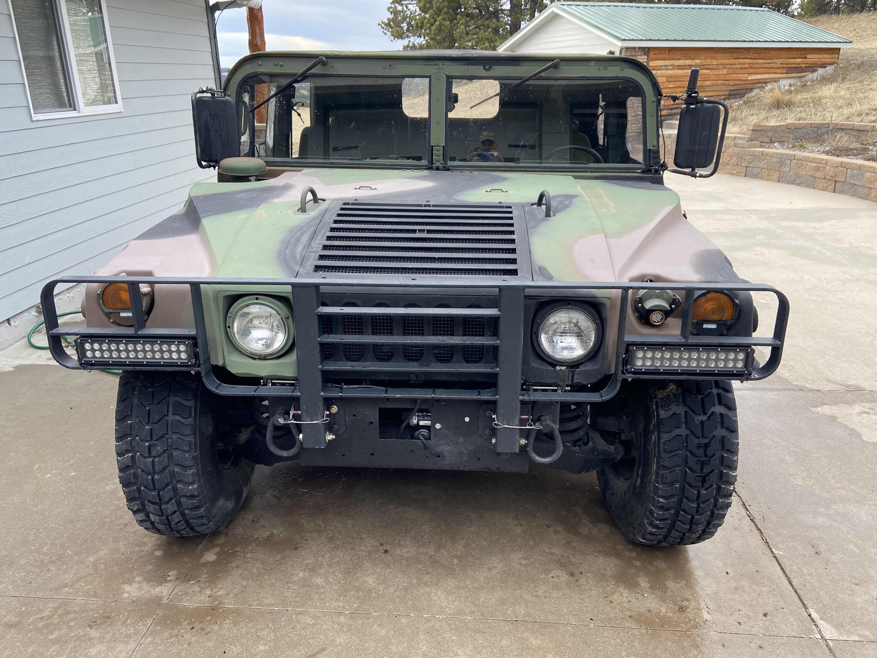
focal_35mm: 26
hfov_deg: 67.3
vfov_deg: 53.1
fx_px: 659
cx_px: 438
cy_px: 329
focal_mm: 4.25
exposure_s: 1/308
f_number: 1.8
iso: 32
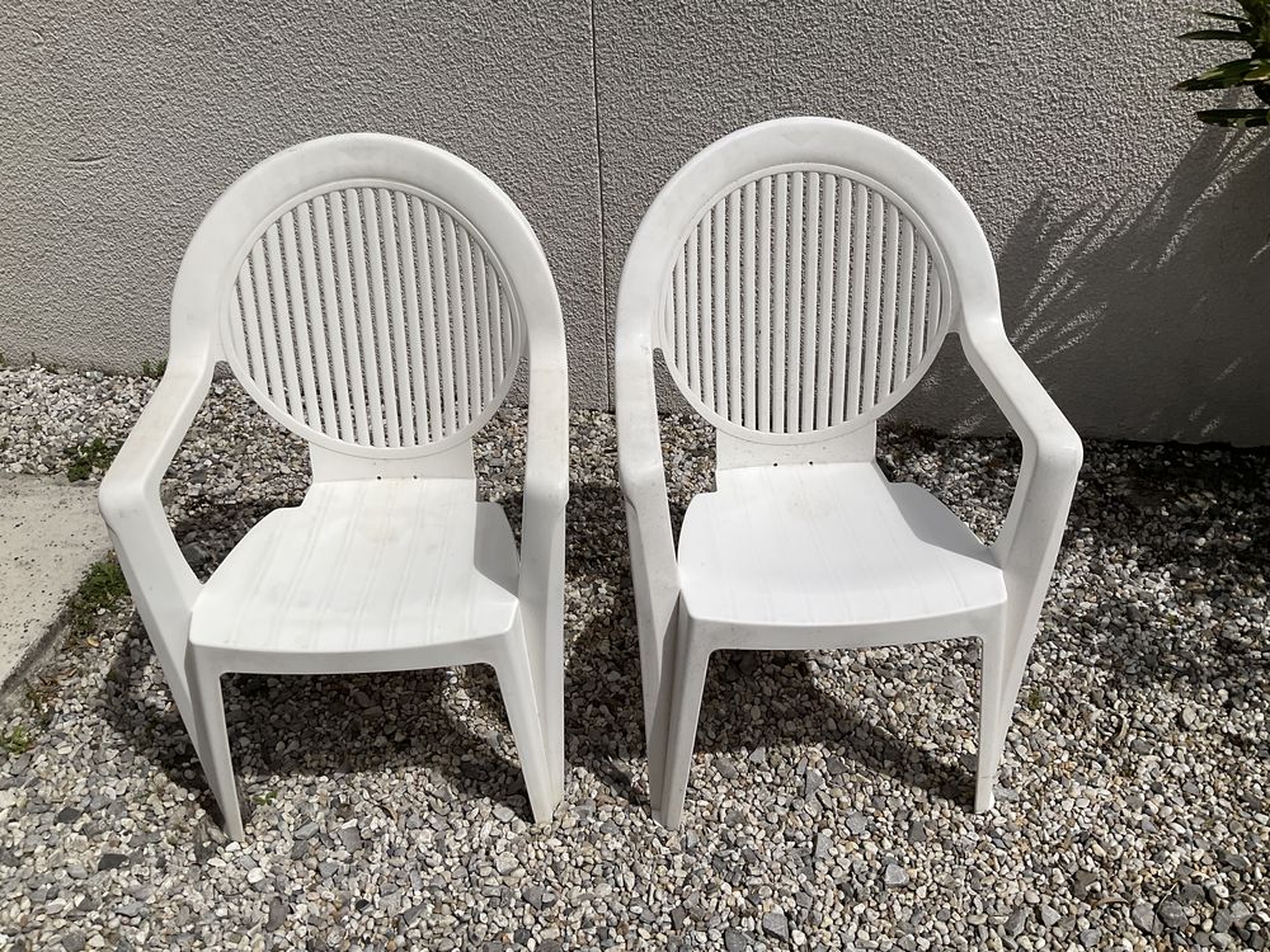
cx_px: 635
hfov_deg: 61.7
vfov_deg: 48.2
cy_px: 476
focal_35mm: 29
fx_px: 1064
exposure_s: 1/8621
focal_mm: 3
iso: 16
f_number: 1.8
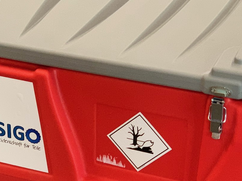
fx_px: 901
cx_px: 78
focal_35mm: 129
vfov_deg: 11.5
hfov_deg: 15.3
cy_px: 115
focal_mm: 6
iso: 400
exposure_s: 1/50
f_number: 2.4
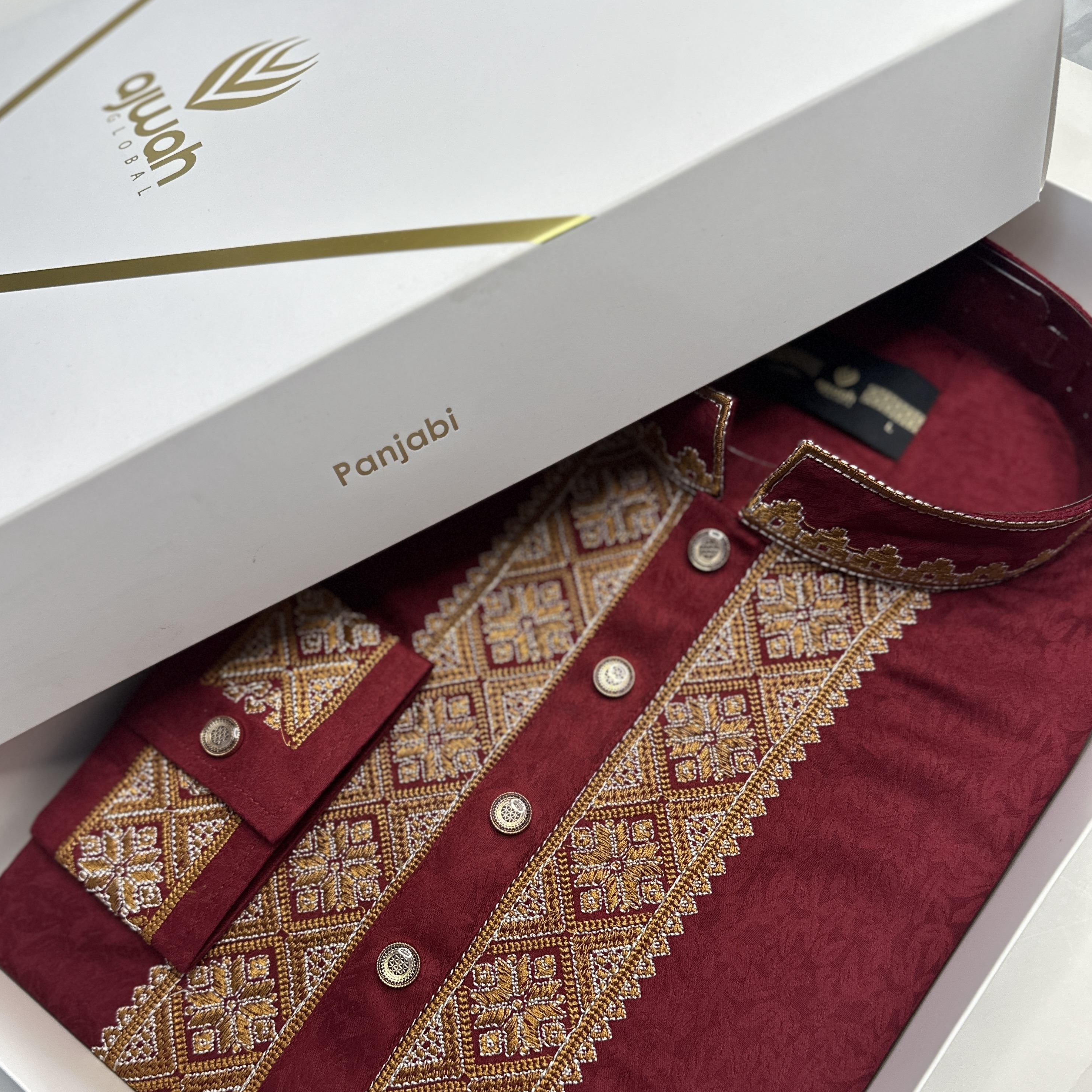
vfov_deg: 54.6
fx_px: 1035
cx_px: 535
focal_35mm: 29
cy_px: 719
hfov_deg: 55.6
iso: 200
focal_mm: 6.86
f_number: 1.78
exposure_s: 1/100
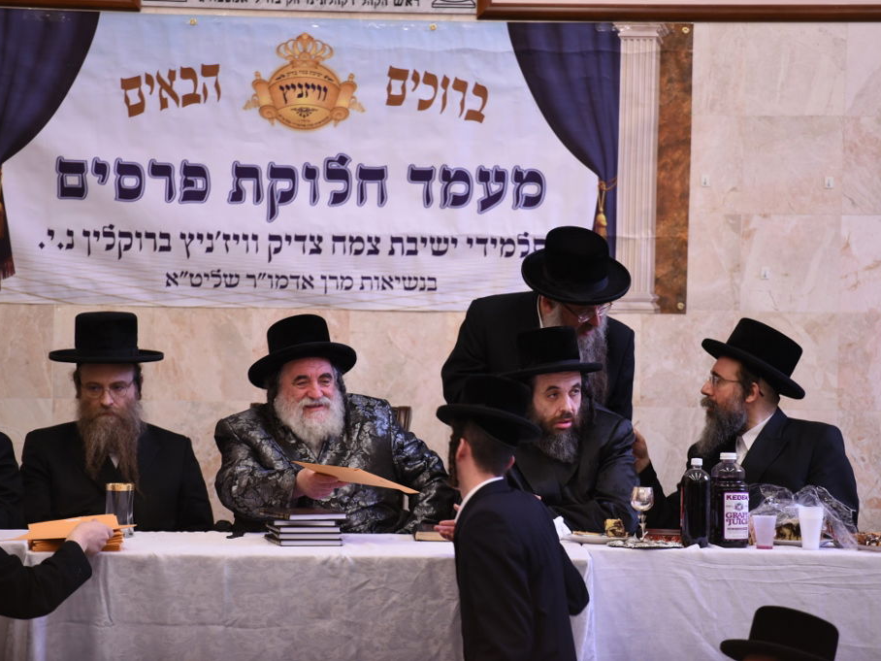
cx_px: 454
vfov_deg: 6.8
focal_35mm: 217
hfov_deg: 9.1
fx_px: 5523
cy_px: 330
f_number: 3.2
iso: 1250
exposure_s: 1/200
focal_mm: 200
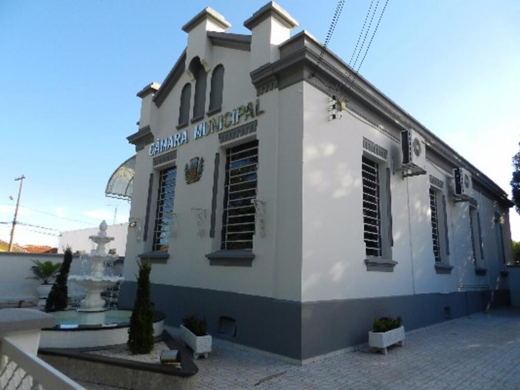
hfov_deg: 73.9
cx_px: 260
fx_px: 346
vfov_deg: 58.9
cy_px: 195
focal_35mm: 23
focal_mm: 4
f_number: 3.4
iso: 160
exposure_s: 1/500
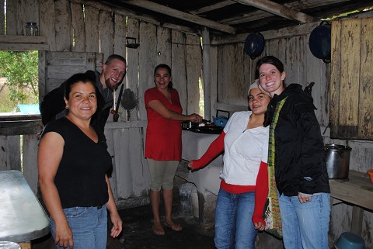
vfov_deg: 34.3
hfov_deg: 49.5
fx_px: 404
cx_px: 186
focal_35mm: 39
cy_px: 124
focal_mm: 26
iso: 200
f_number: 4.2
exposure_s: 1/60
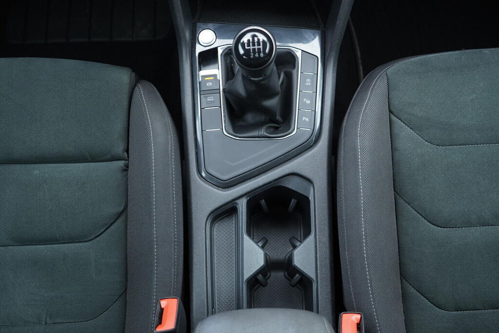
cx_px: 250
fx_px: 499
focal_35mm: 36
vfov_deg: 36.9
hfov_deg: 53.1
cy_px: 166
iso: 400
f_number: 2.8
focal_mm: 24
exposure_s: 1/40
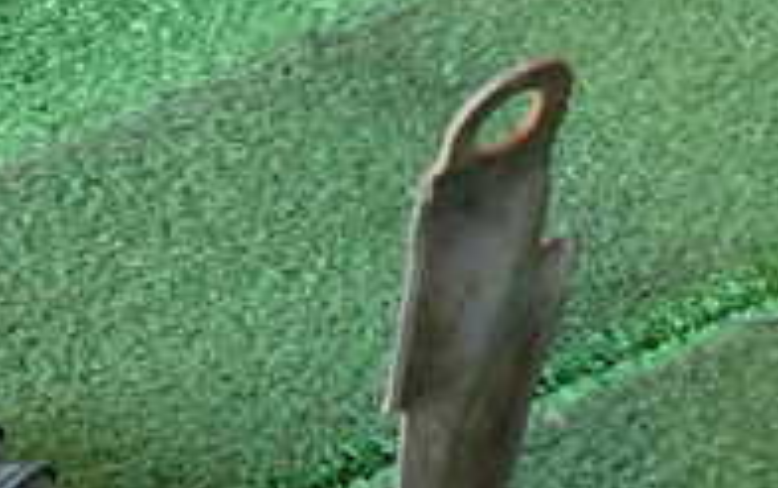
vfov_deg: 14.4
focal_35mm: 81
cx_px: -314
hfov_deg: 22.1
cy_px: 845
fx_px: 1719
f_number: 2
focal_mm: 4.5
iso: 200
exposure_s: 1/30
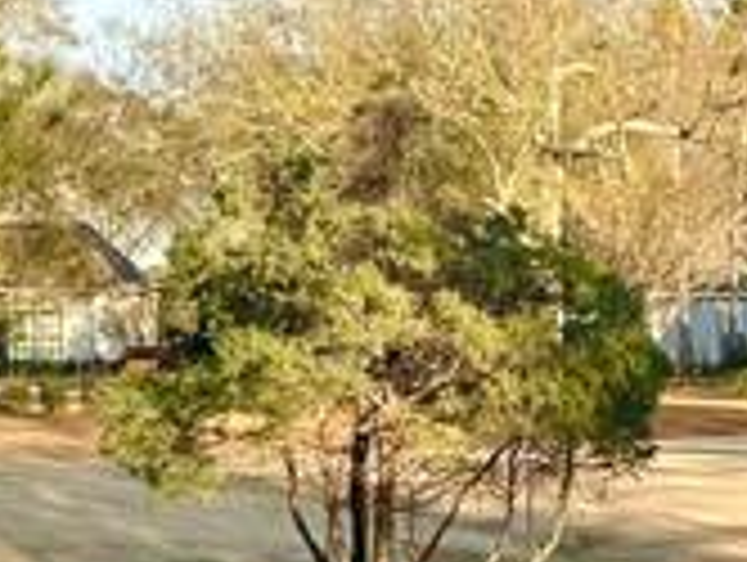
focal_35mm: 160
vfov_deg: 9.3
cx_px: 414
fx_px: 3458
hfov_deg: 12.3
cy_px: 405
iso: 50
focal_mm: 5.96
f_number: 1.6
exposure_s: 1/1263
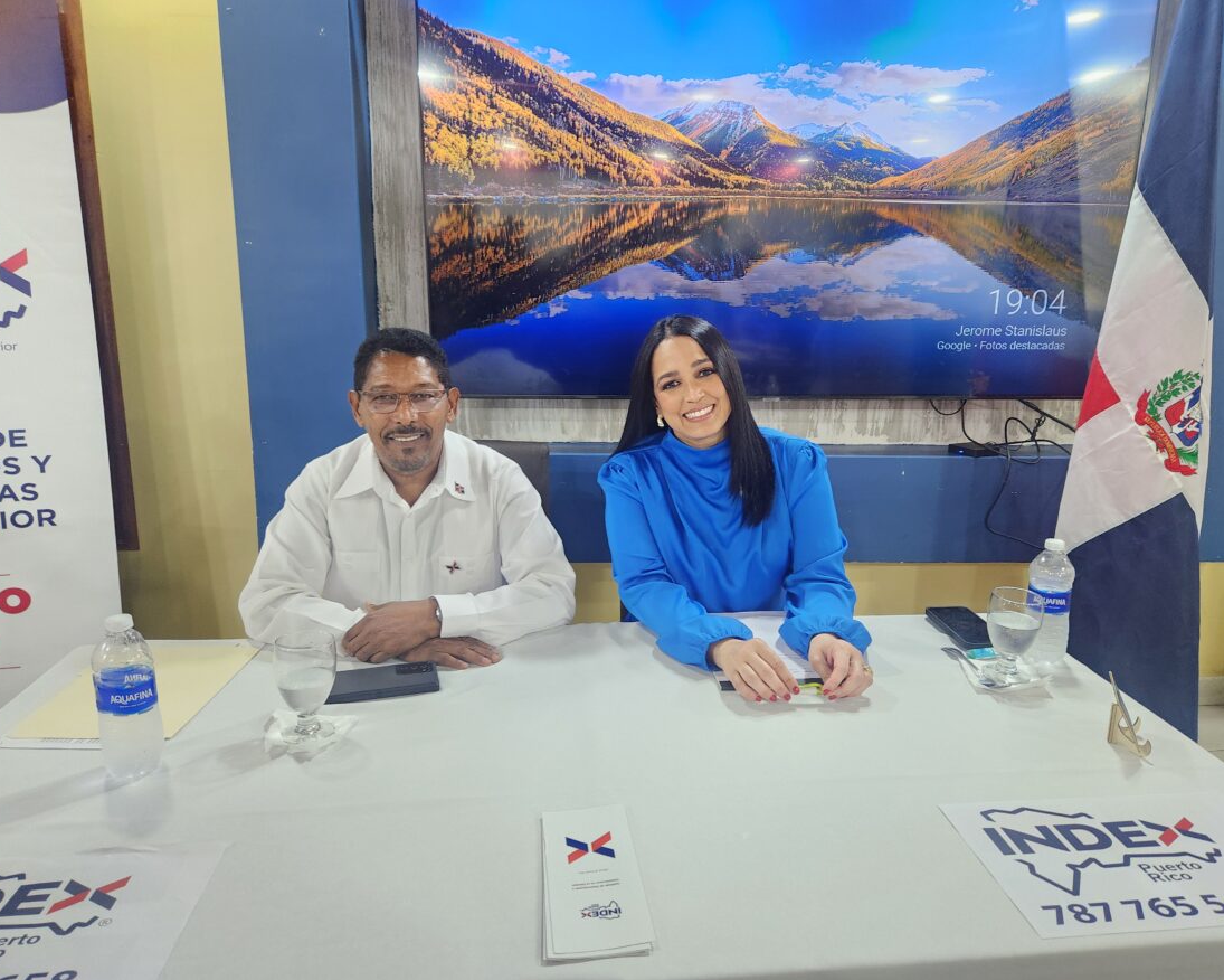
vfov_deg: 58.8
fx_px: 869
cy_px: 490
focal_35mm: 24
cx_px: 619
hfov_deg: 70.3
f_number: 1.8
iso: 500
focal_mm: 5.4
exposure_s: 1/30
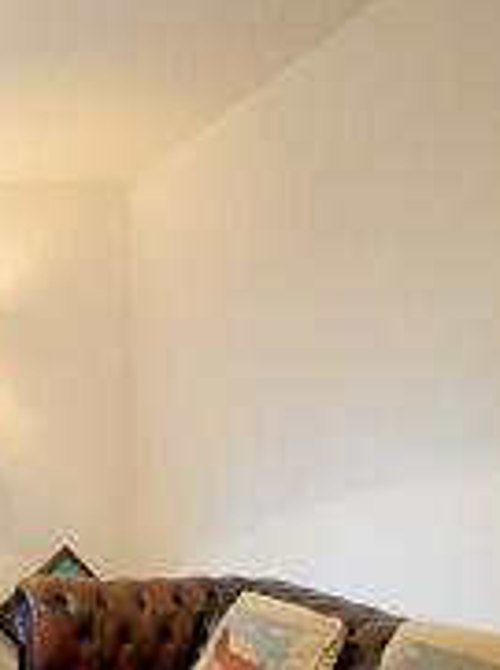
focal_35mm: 38
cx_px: -226
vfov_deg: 48.0
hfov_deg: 27.6
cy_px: 461
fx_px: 734
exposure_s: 1/160
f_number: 4
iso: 2500
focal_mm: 10
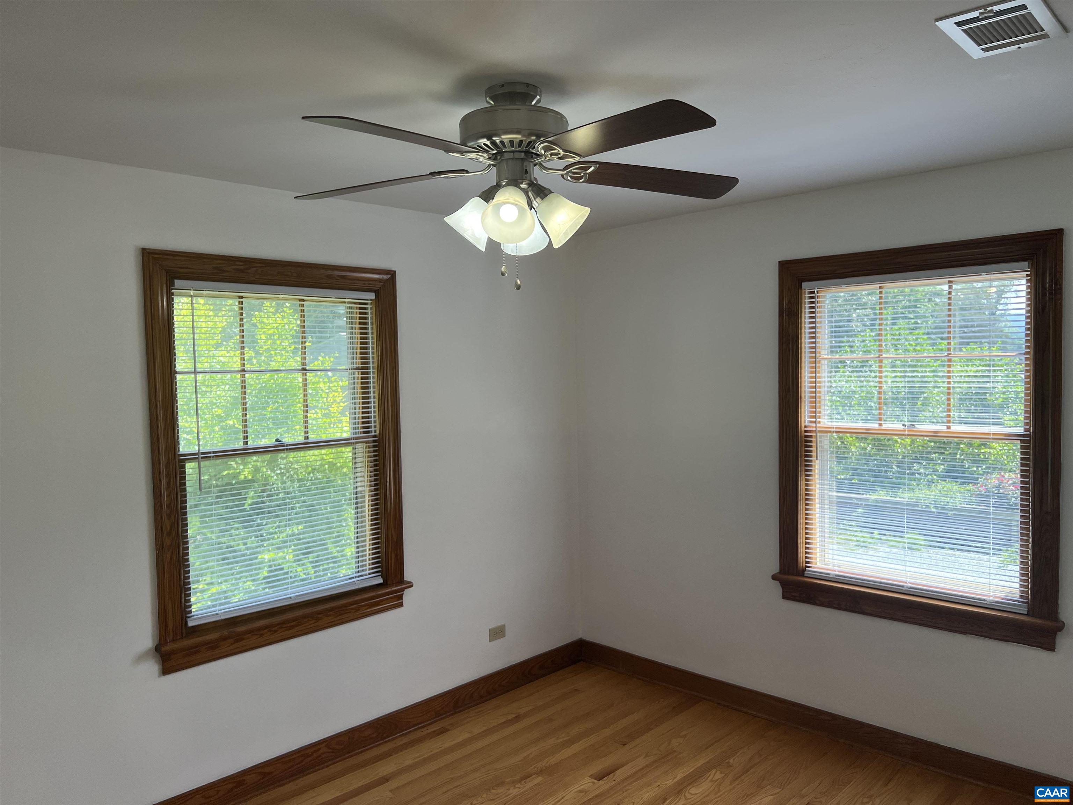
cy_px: 402
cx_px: 536
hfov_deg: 67.3
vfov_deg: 53.1
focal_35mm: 26
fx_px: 806
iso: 50
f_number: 1.5
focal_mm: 5.7
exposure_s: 1/383
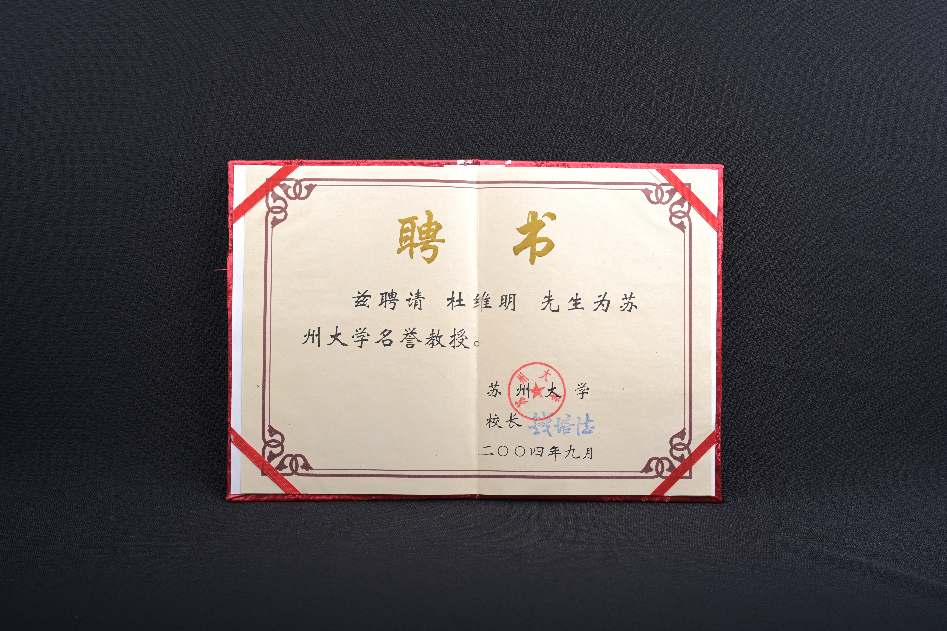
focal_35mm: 50
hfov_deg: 39.6
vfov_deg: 27.0
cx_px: 474
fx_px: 1315
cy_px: 316
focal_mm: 50
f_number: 10
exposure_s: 1/200
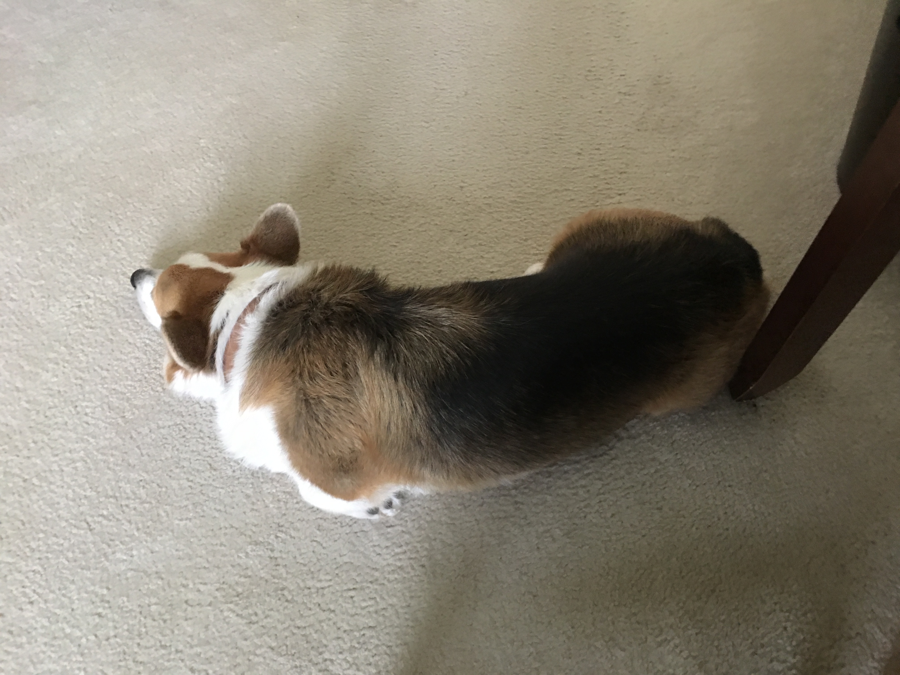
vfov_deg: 48.2
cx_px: 450
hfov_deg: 61.7
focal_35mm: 29
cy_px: 338
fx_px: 754
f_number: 2.2
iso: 125
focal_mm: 4.15
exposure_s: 1/4
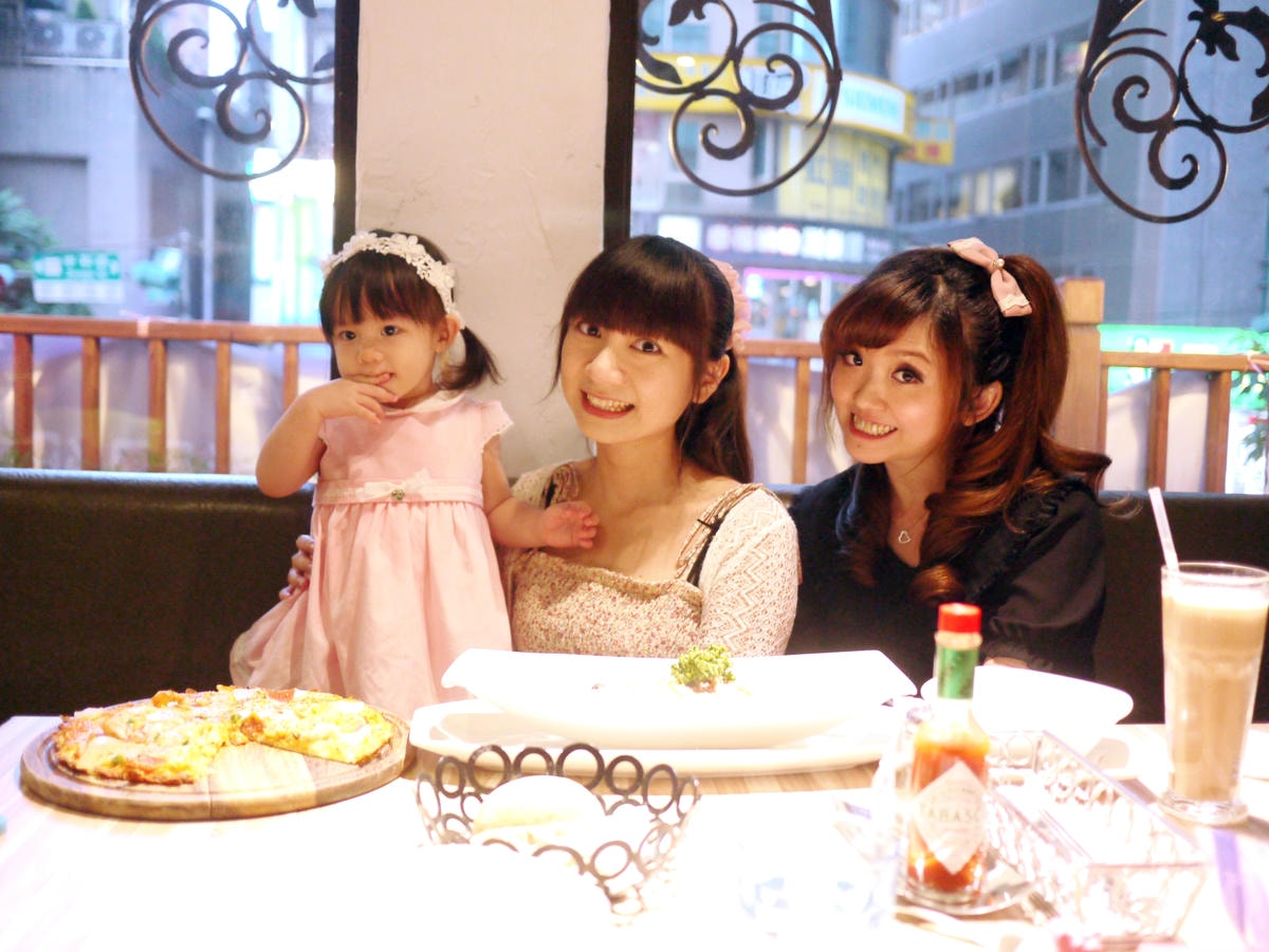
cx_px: 634
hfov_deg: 46.8
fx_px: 1466
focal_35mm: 40
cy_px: 476
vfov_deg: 36.0
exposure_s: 1/60
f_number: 1.7
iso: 800
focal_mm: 20
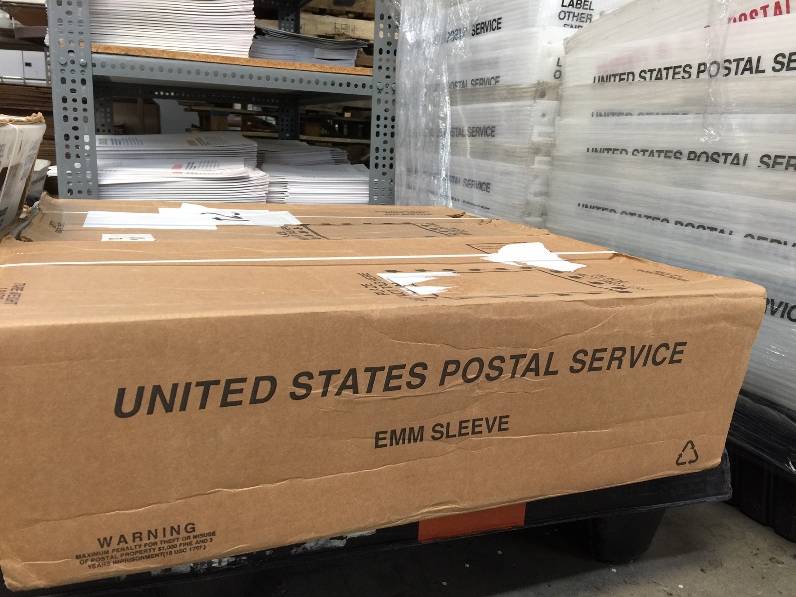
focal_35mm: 29
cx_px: 398
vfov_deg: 48.2
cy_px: 298
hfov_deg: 61.7
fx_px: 667
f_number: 2.2
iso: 50
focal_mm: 4.15
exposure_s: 1/15
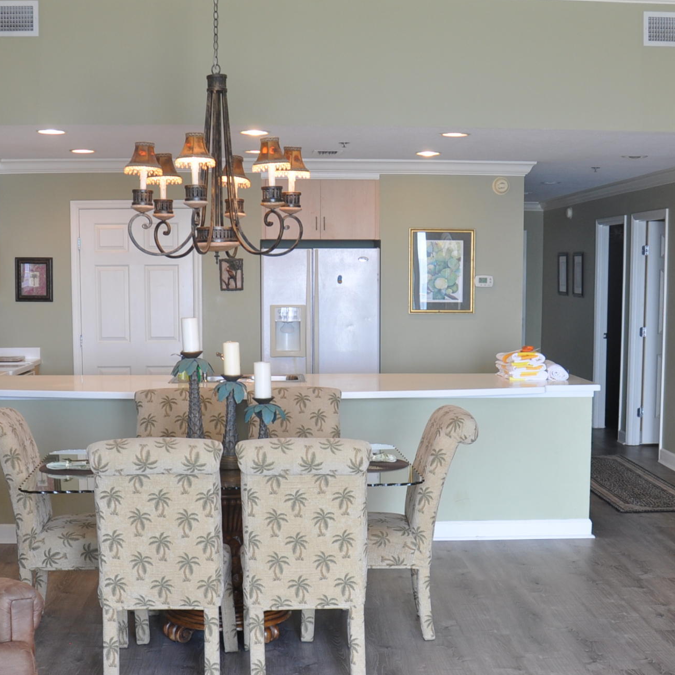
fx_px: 1169
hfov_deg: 32.2
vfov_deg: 32.0
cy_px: 429
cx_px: 359
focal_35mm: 53
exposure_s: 1/30
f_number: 5.6
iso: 250
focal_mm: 18
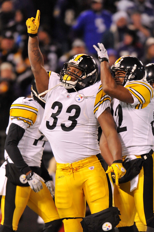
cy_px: 116
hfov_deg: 3.3
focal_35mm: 420
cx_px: 77
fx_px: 2698
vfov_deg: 4.9
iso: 4000
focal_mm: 420
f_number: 4
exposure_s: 1/1000
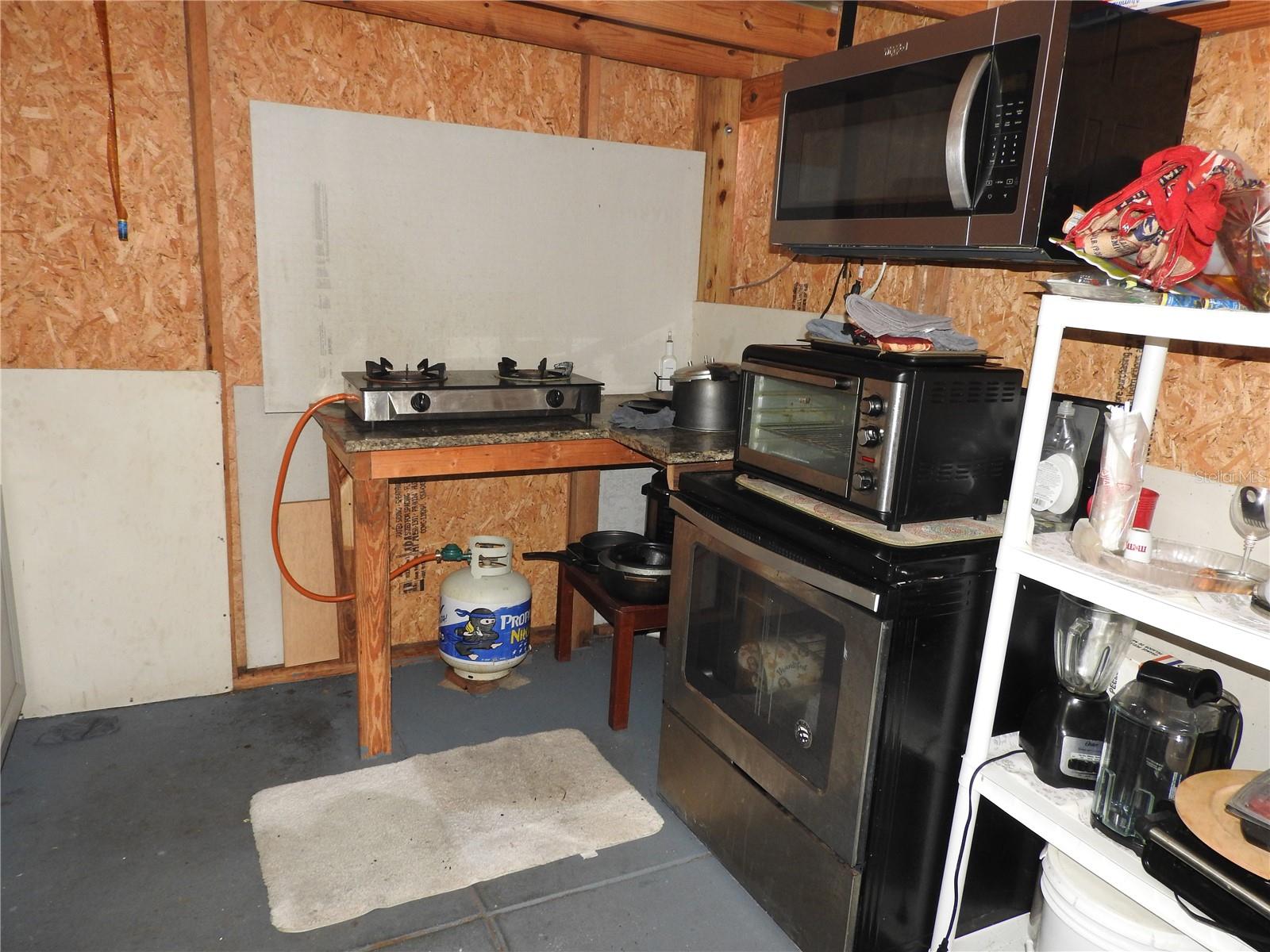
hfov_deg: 71.6
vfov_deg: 56.8
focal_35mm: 24
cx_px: 635
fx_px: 881
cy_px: 476
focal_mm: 4.3
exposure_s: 1/30
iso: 200
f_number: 3.3
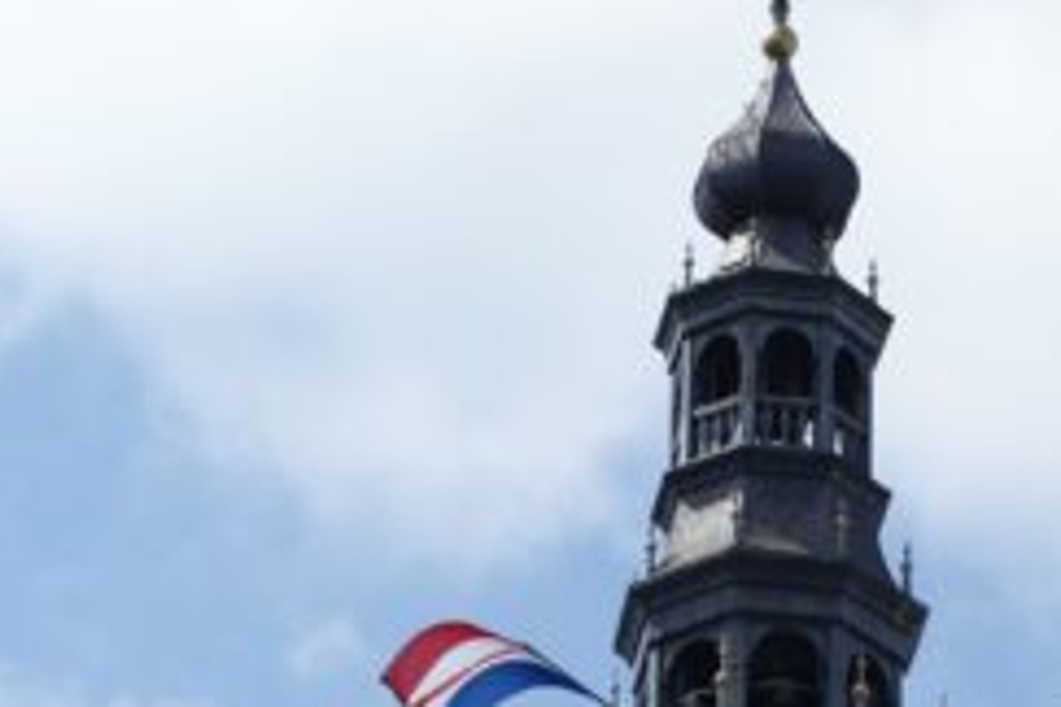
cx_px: 777
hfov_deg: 7.9
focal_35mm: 260
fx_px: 7662
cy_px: 1056
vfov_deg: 5.2
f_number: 10
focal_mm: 70
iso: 100
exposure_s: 1/200
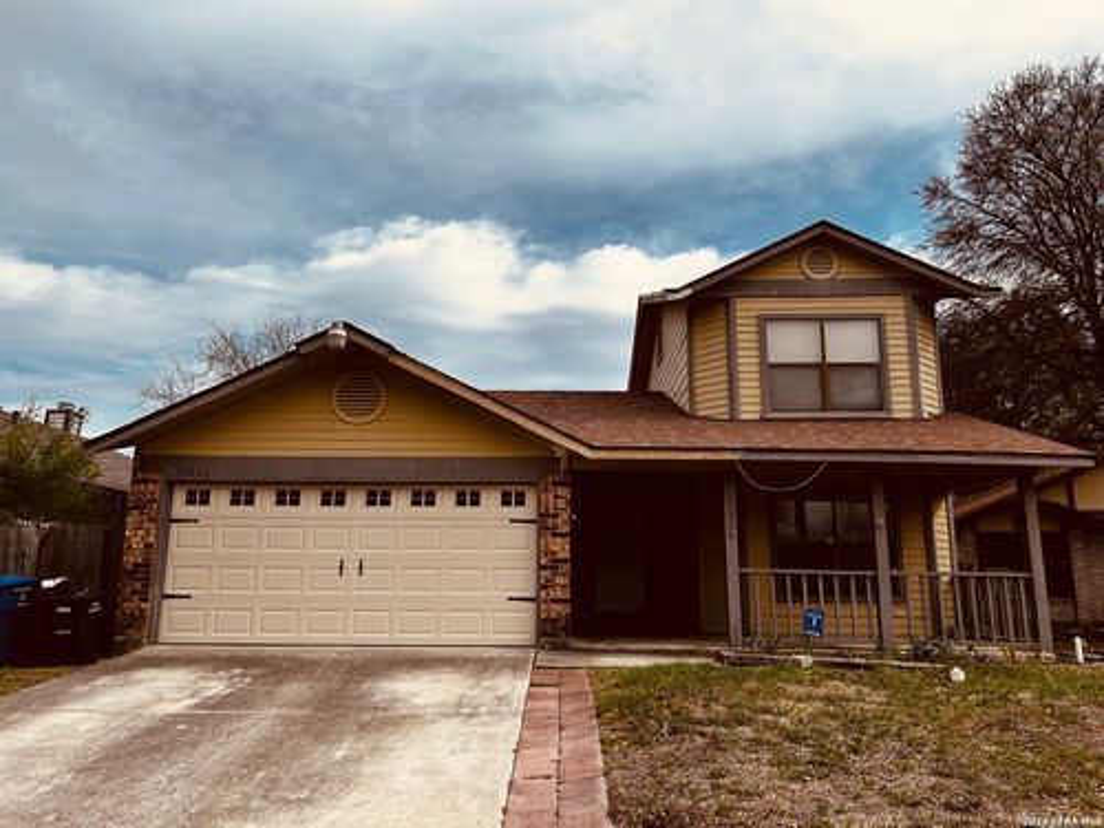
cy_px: 414
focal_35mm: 26
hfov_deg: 67.3
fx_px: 829
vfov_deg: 53.1
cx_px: 552
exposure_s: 1/5882
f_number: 1.5
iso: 50
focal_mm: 5.7
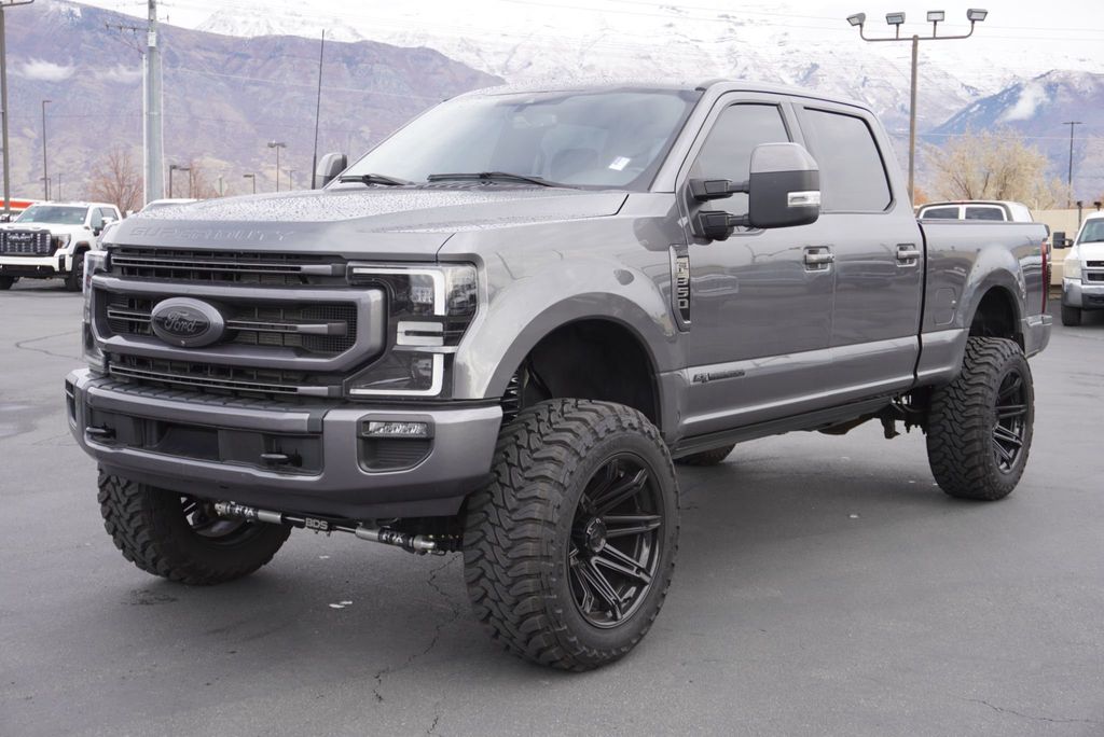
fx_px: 1427
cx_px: 552
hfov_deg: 42.3
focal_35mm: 46
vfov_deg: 29.0
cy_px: 368
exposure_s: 1/100
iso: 100
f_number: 6.3
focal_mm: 31
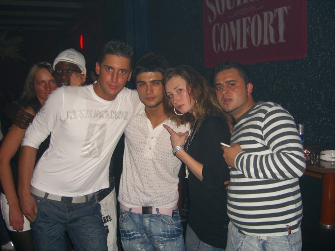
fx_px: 368
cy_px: 126
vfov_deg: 37.7
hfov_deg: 49.0
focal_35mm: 38
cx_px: 168
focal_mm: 7.9
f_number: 2.8
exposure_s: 1/60
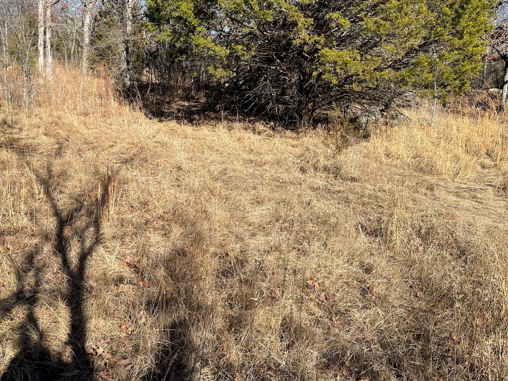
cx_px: 183
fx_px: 484
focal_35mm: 33
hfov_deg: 54.6
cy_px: 152
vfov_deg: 42.7
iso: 32
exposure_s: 1/2083
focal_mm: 5.1
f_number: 1.6
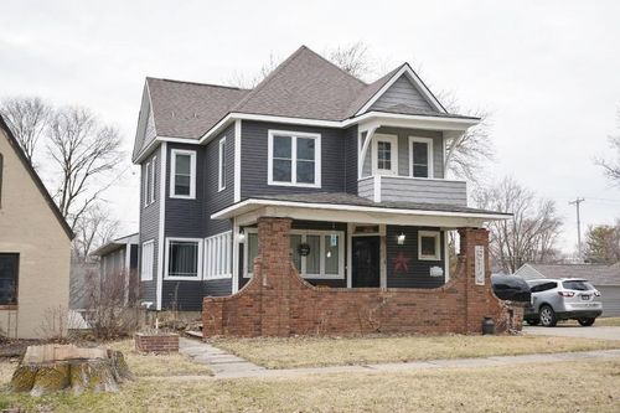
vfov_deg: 31.9
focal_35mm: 42
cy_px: 206
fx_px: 723
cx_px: 310
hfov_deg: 46.4
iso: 100
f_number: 7.1
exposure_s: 1/100
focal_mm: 42
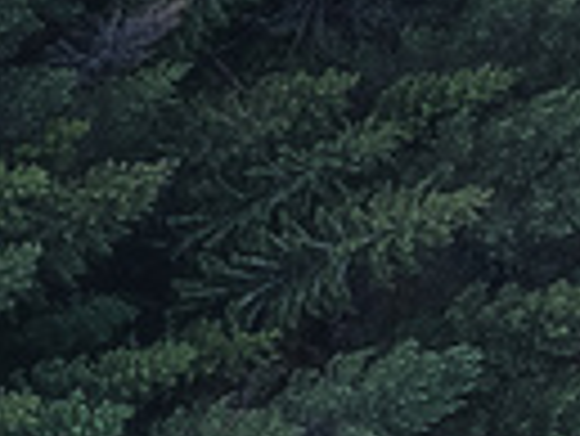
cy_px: 1034
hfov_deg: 8.5
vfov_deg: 8.7
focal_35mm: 155
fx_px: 2599
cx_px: -1574
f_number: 2.8
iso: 100
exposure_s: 1/240
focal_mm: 3.61
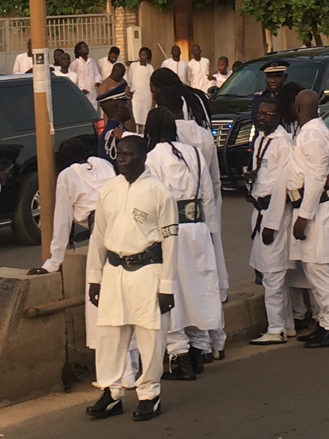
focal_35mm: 137
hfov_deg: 10.8
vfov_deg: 14.2
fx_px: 1736
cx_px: 72
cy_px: 16
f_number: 2.2
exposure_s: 1/100
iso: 25
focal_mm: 4.15
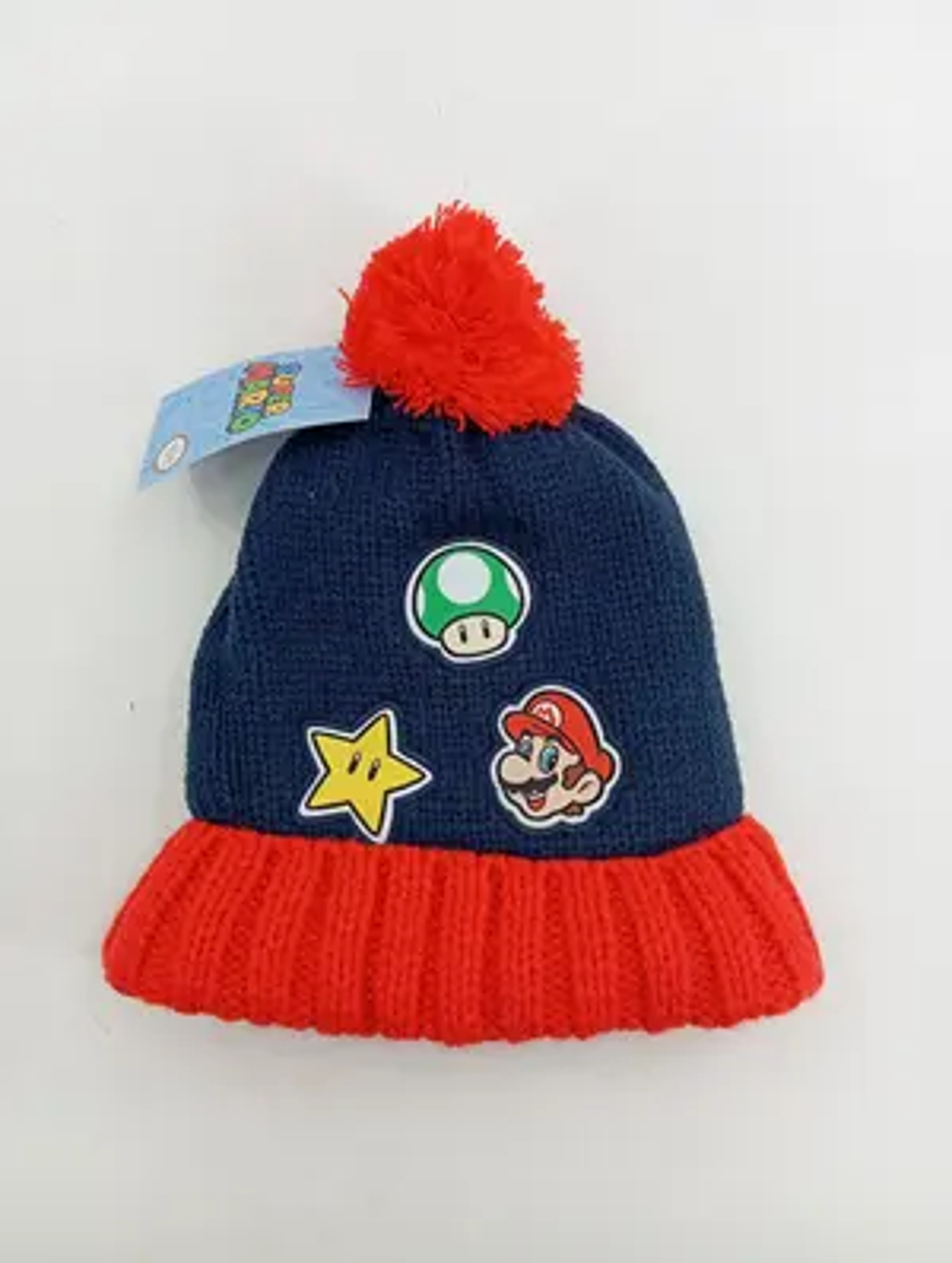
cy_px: 632
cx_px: 476
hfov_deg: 49.9
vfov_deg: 63.4
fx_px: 1023
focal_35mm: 28
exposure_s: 1/100
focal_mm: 4.22
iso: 108
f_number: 1.8
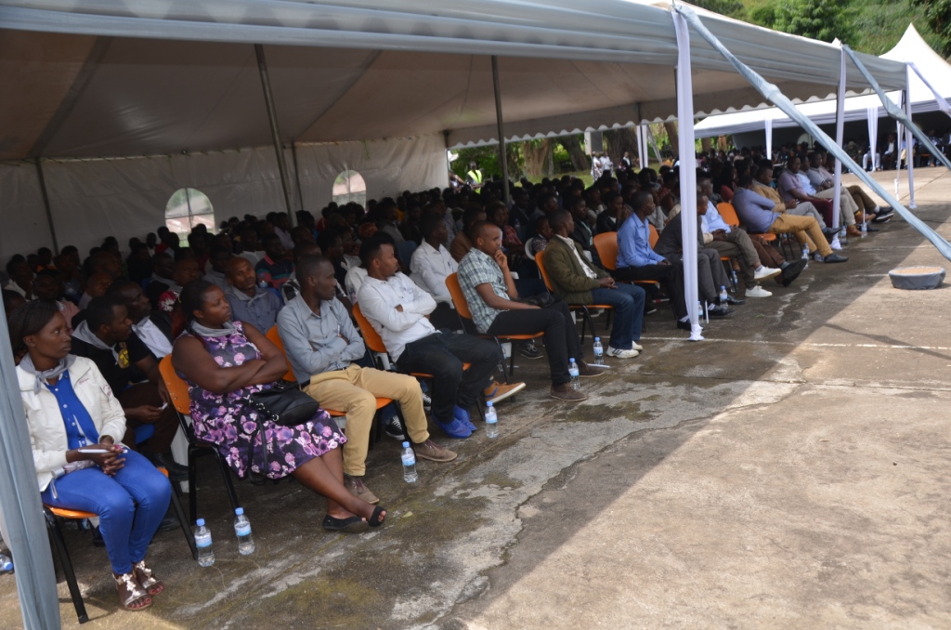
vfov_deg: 41.5
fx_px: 830
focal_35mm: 32
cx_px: 476
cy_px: 315
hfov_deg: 59.6
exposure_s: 1/250
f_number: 5
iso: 100
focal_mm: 21
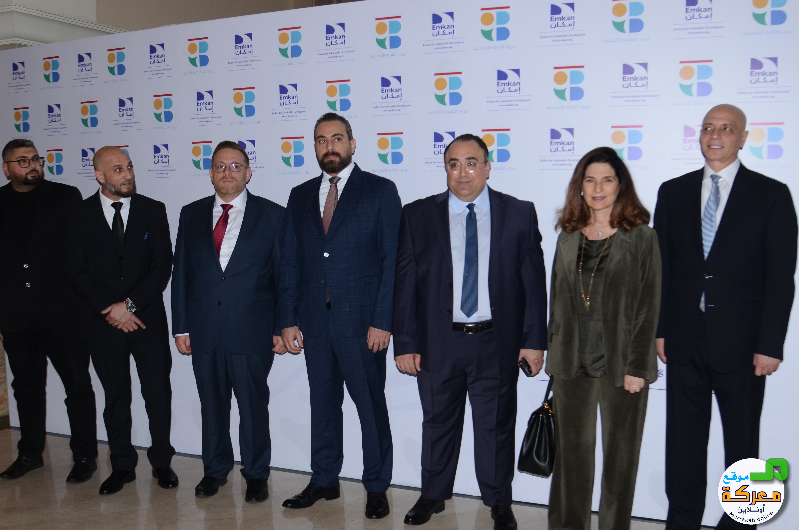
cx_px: 400
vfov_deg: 36.7
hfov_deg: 53.2
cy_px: 265
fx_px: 797
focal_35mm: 36
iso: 250
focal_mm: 24
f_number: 4.5
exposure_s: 1/250
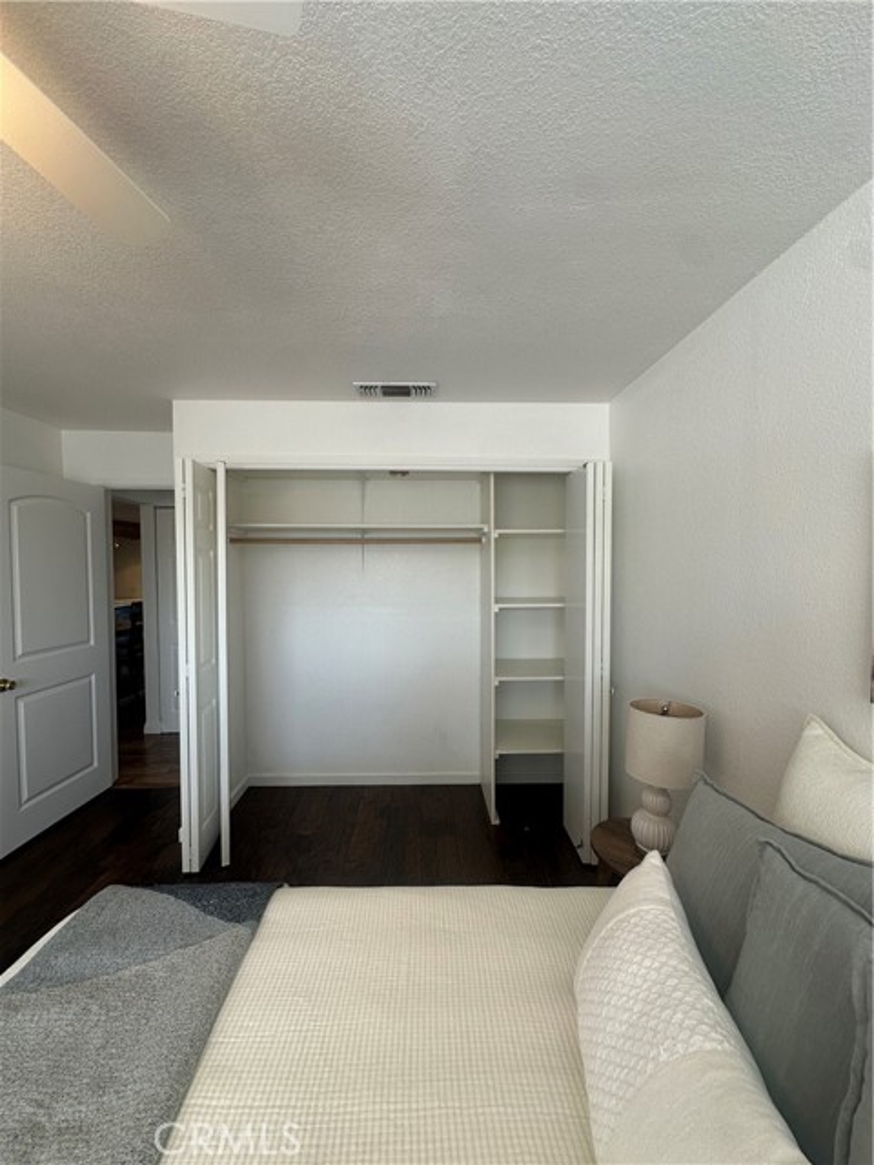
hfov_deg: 85.7
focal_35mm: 14
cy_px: 582
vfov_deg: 102.1
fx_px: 471
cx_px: 437
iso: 50
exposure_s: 1/99
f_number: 2.2
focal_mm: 2.22
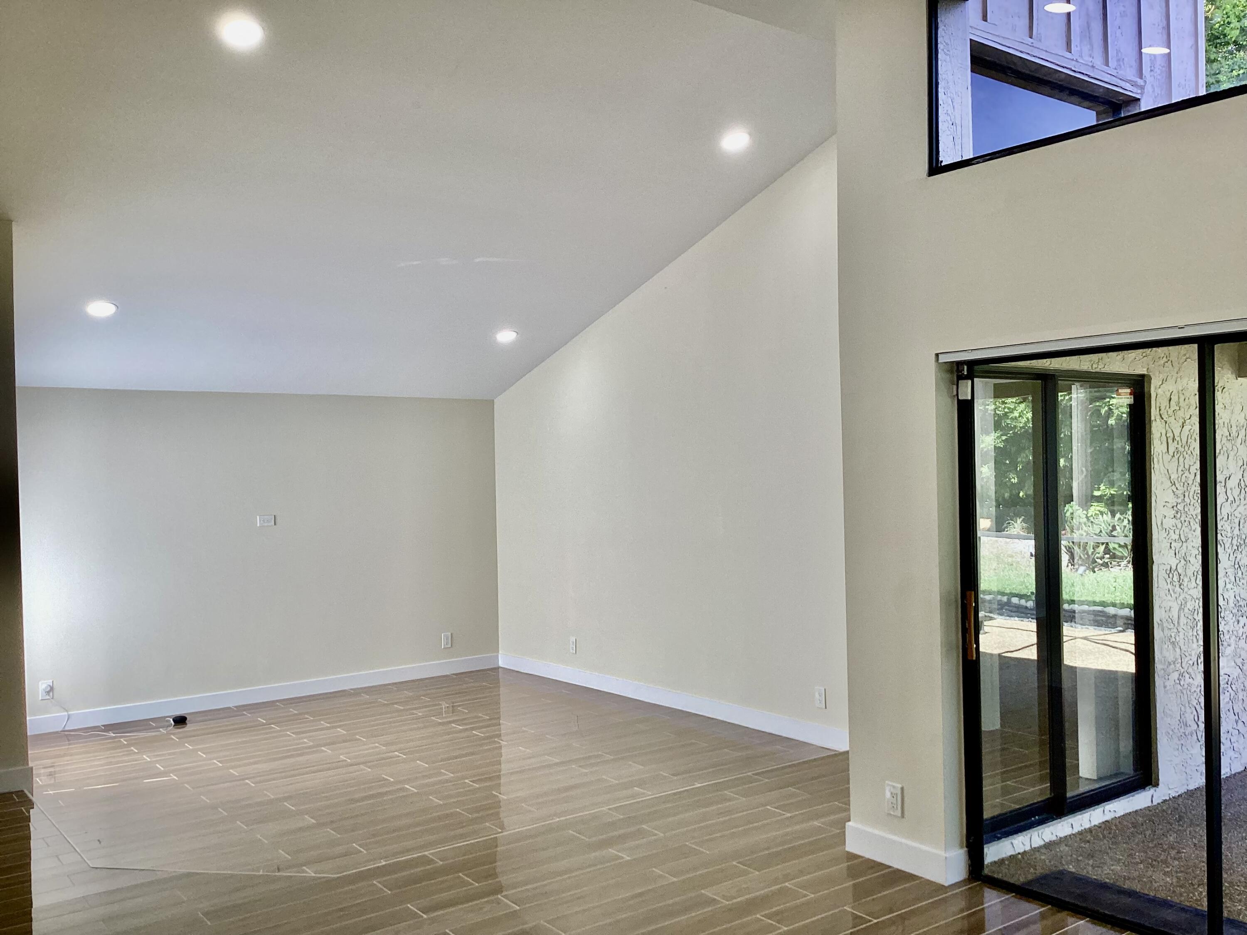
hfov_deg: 58.4
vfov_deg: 45.4
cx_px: 624
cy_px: 468
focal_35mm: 31
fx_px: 1117
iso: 40
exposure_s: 1/120
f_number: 2.4
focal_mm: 3.3
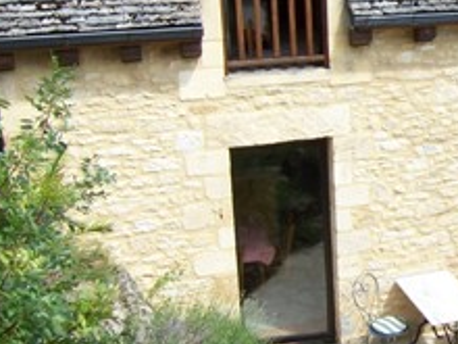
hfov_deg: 27.6
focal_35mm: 65
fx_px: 860
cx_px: 484
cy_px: 99
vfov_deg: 22.4
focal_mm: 3.8
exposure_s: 1/100
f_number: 5.6
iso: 64
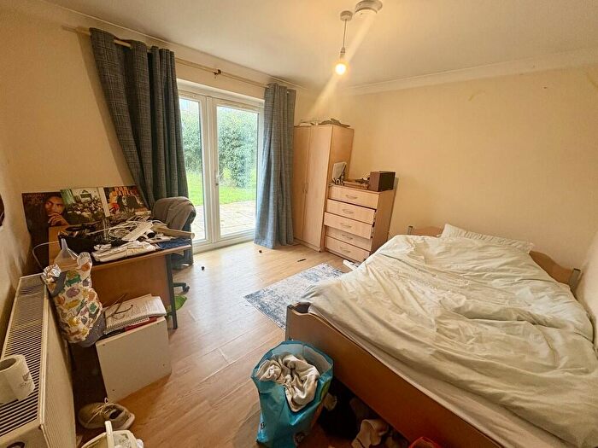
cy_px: 224
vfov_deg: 85.7
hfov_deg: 102.1
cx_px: 299
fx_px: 242
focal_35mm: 14
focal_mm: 2.22
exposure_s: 1/50
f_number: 2.2
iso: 320
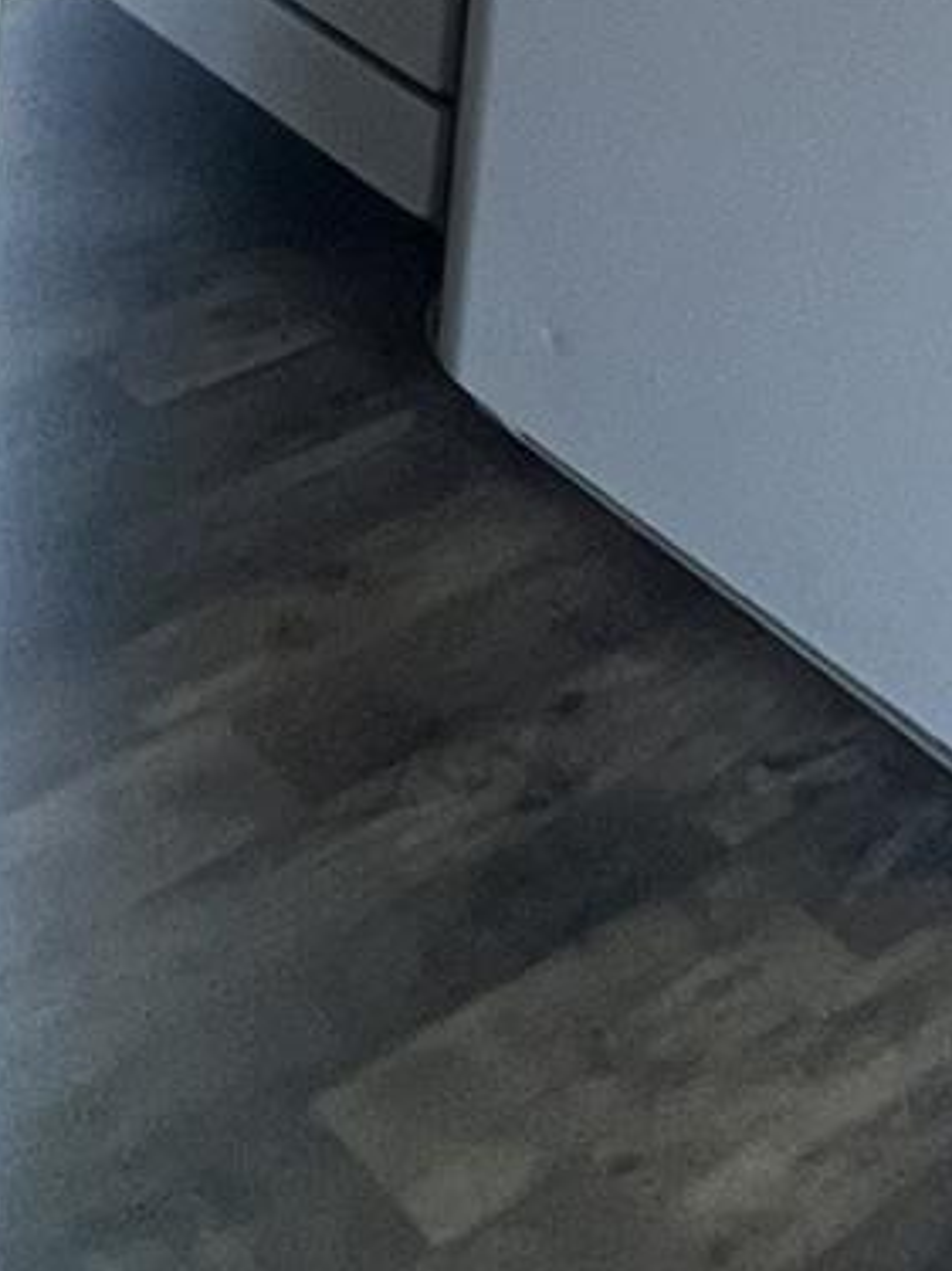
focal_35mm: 71
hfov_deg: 19.7
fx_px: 2605
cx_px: -125
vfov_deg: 20.1
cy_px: -1000
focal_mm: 1.57
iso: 400
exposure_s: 1/60
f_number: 1.8
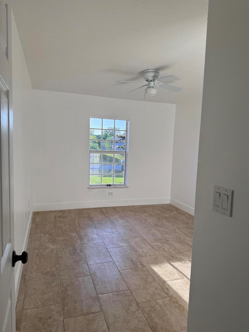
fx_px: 230
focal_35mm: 24
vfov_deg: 71.6
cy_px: 166
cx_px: 124
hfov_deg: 56.8
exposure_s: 1/435
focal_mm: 6.76
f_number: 1.78
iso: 100
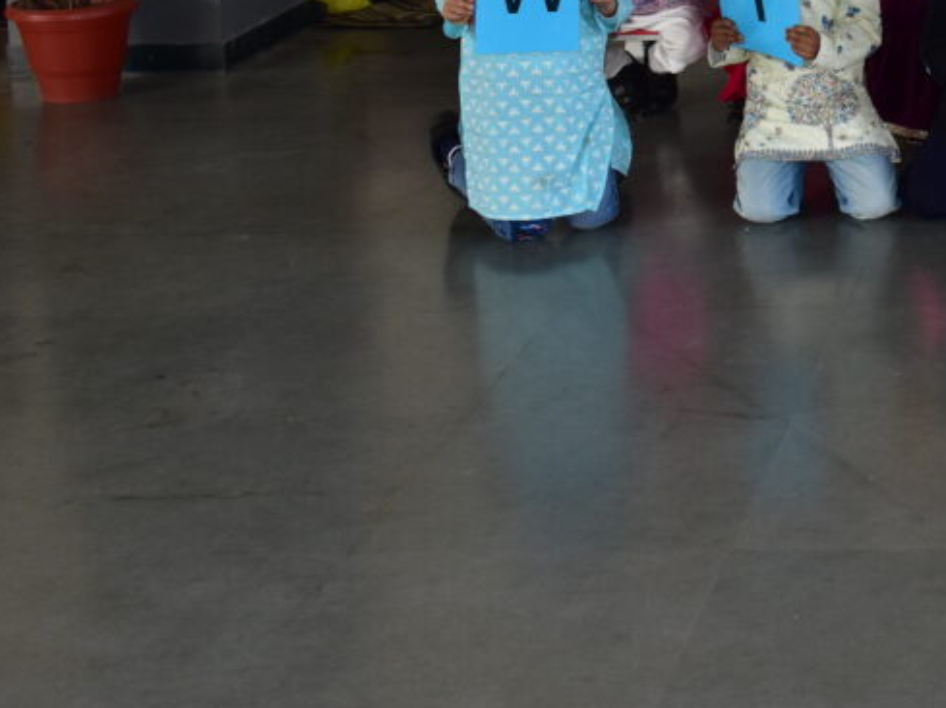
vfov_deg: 16.8
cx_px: 1151
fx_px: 2321
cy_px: -58
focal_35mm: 85
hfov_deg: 21.3
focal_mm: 24
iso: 450
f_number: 5.6
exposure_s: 1/200
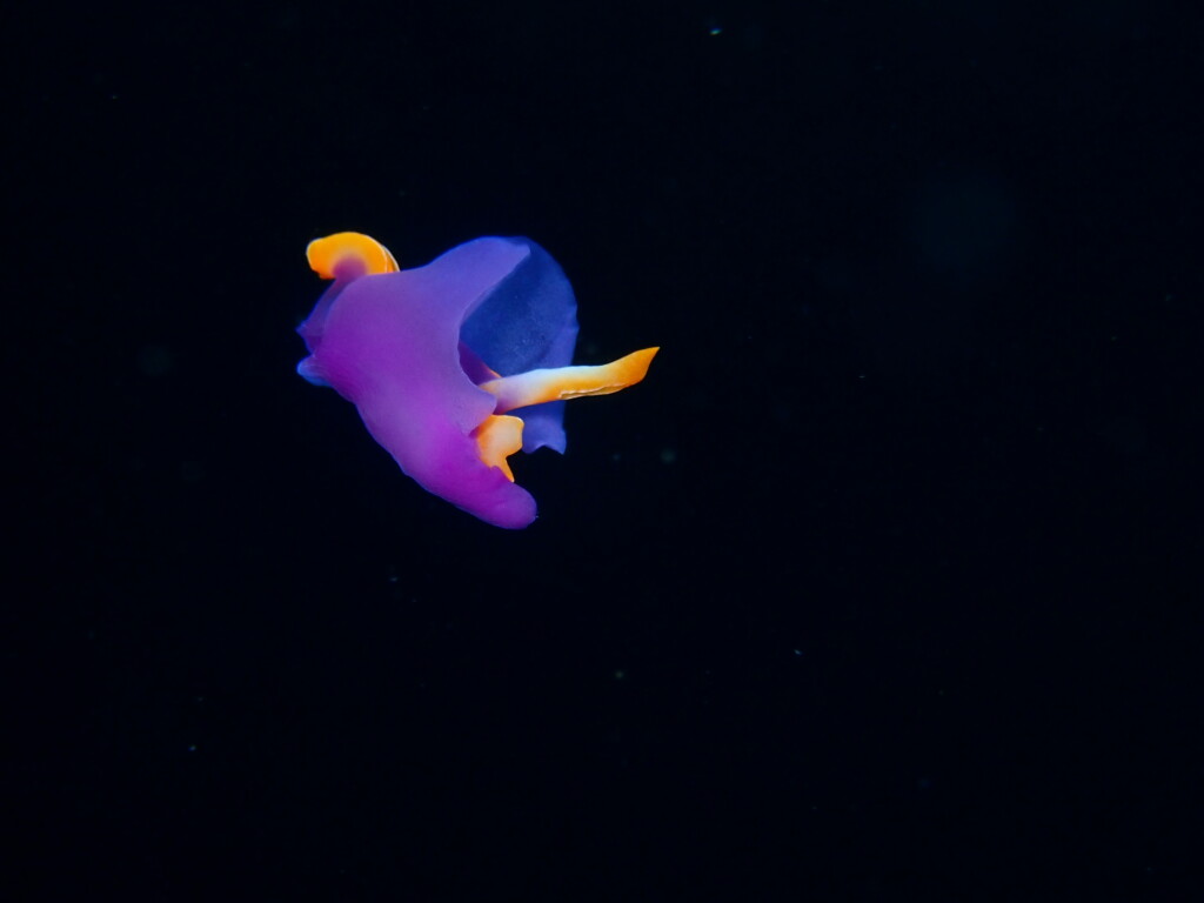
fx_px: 3478
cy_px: 452
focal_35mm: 100
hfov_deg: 19.6
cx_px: 602
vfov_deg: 14.8
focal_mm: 18
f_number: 6.3
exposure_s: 1/200
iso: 200
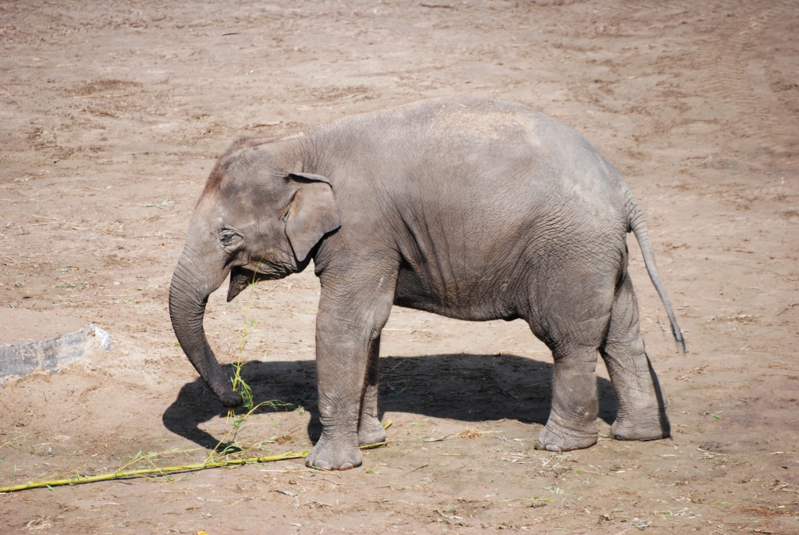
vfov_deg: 3.4
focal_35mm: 405
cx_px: 400
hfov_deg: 5.1
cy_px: 268
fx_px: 8998
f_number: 5.6
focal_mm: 270
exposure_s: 1/640
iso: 200
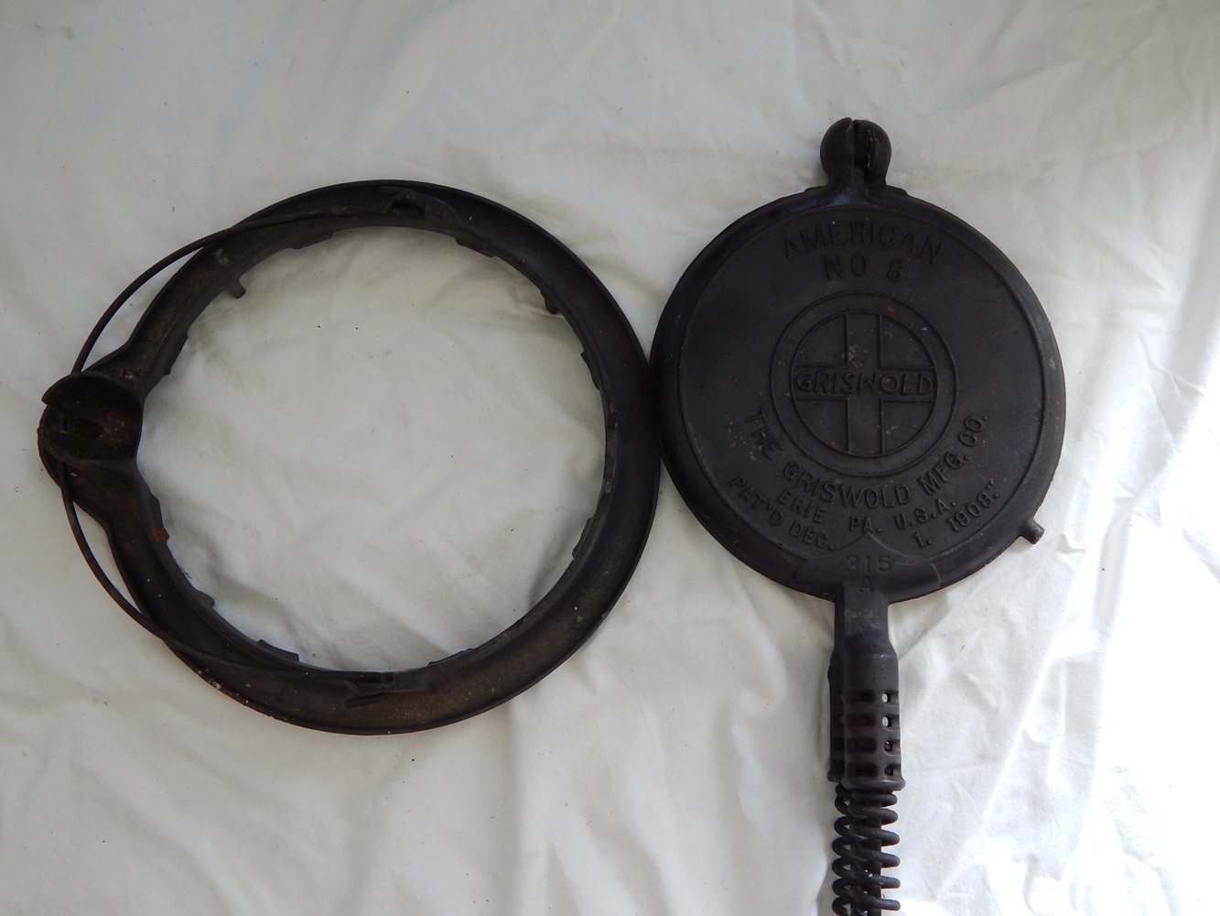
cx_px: 610
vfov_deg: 40.7
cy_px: 458
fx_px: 1234
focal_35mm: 35
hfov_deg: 52.6
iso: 140
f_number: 3.3
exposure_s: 1/30
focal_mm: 6.1
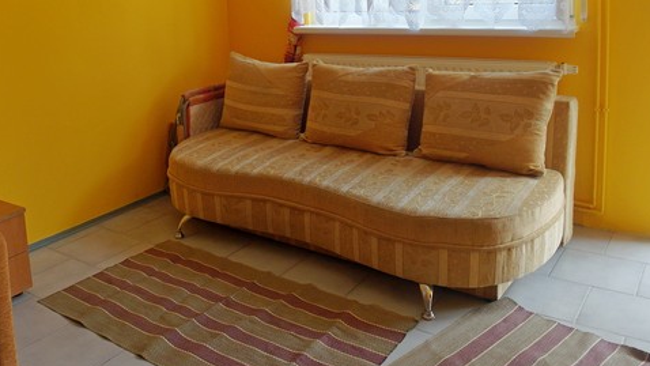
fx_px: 603
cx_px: 252
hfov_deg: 56.1
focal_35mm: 35
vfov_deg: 32.5
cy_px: 54
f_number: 2.8
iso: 80
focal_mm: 5.2
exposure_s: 1/125
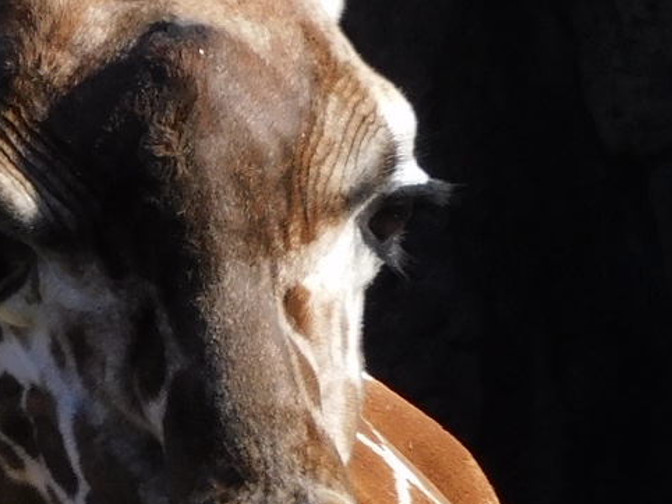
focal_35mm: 399
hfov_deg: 5.0
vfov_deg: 3.7
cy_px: 345
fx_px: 7742
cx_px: 90
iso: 125
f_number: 5.2
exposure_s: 1/320
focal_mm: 30.5
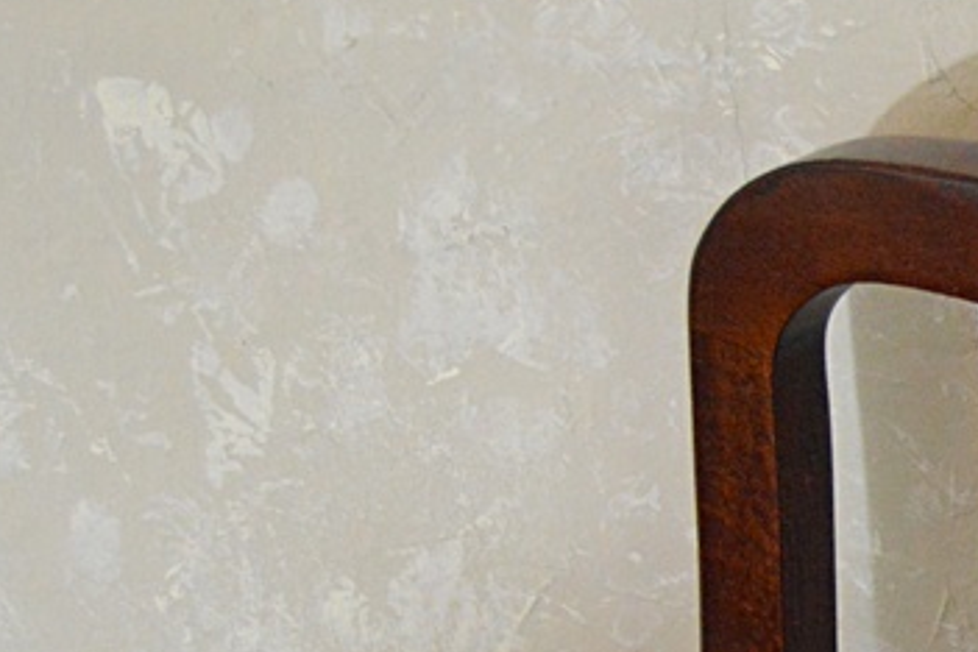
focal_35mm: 132
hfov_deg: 14.8
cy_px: 885
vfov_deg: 10.1
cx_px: 1290
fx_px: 3597
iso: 3200
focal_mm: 31
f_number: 4.2
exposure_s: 1/60
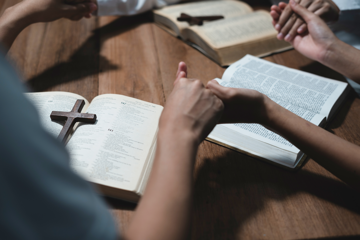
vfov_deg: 27.0
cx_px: 180
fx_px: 500
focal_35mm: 50
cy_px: 120
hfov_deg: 39.6
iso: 200
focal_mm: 50
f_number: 2.8
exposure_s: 1/200
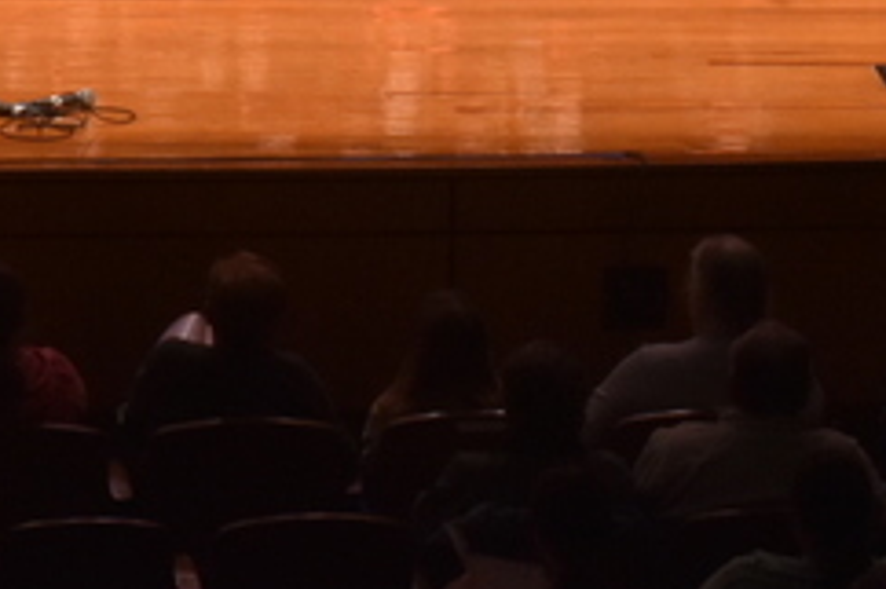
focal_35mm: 349
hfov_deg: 5.8
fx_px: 8586
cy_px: -510
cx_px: -780
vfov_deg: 3.9
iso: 1000
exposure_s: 1/60
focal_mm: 55
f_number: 5.6
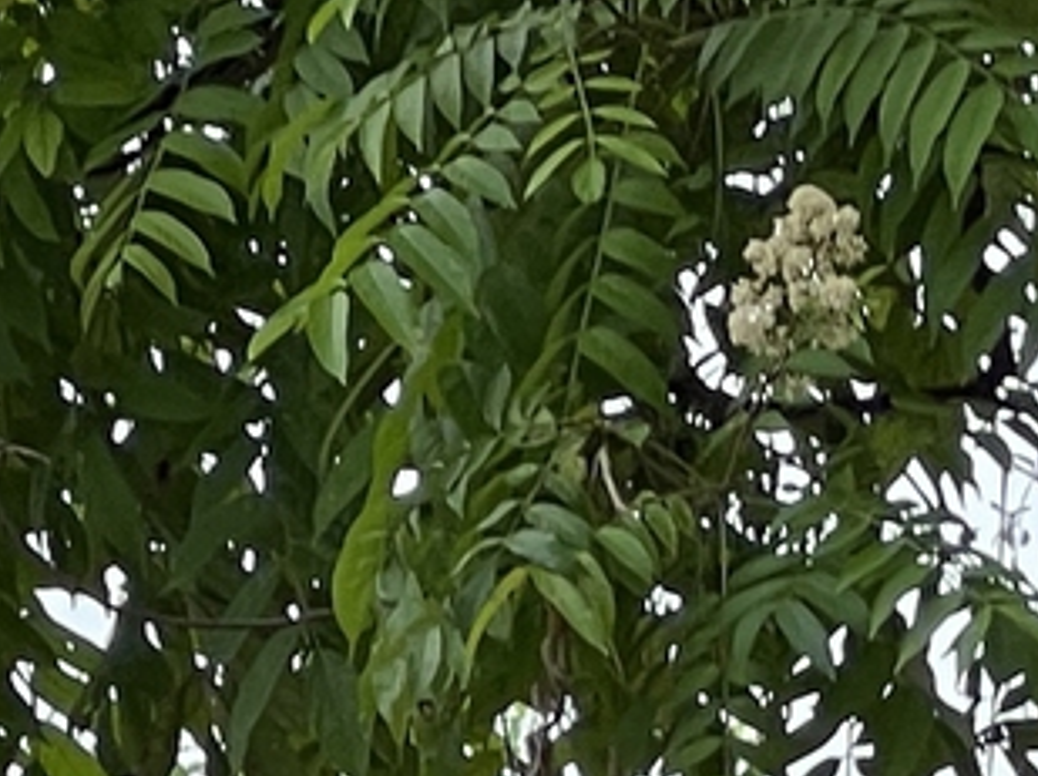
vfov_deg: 2.9
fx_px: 14946
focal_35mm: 499
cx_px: 1115
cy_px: 2456
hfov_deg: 4.0
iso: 32
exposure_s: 1/99
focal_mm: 9
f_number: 2.8
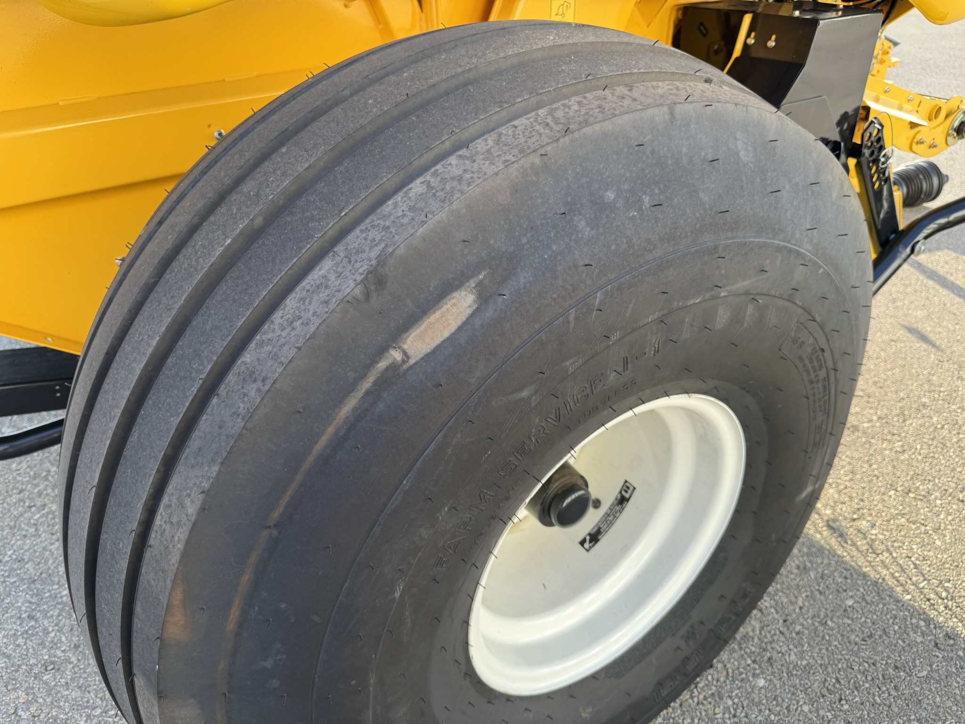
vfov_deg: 56.8
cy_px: 362
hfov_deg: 71.6
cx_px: 482
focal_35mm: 24
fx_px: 669
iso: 80
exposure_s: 1/404
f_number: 1.78
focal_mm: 6.76
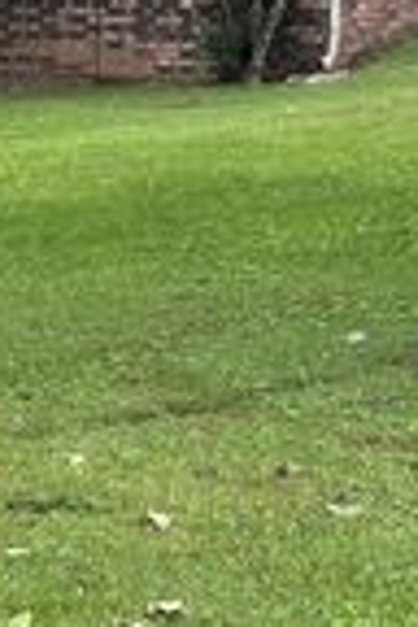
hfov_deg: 7.2
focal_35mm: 188
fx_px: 3274
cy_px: 28
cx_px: -226
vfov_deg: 10.9
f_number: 1.6
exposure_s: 1/121
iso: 32
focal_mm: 5.96
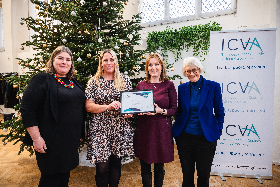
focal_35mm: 24
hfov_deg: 73.7
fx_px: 187
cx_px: 140
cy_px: 94
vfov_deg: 53.1
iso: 800
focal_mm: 24
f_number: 3.2
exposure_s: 1/160
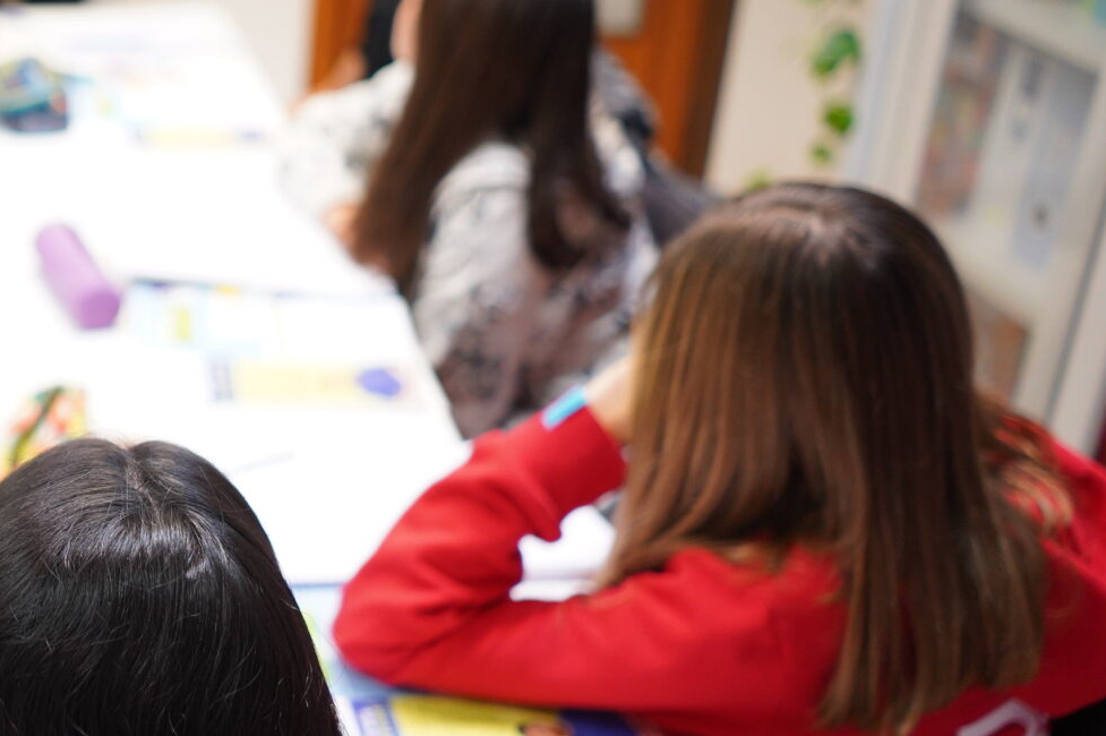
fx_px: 1689
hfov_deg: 33.7
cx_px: 53
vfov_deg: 24.6
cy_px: 335
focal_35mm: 55
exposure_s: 1/320
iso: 1250
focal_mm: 28
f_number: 2
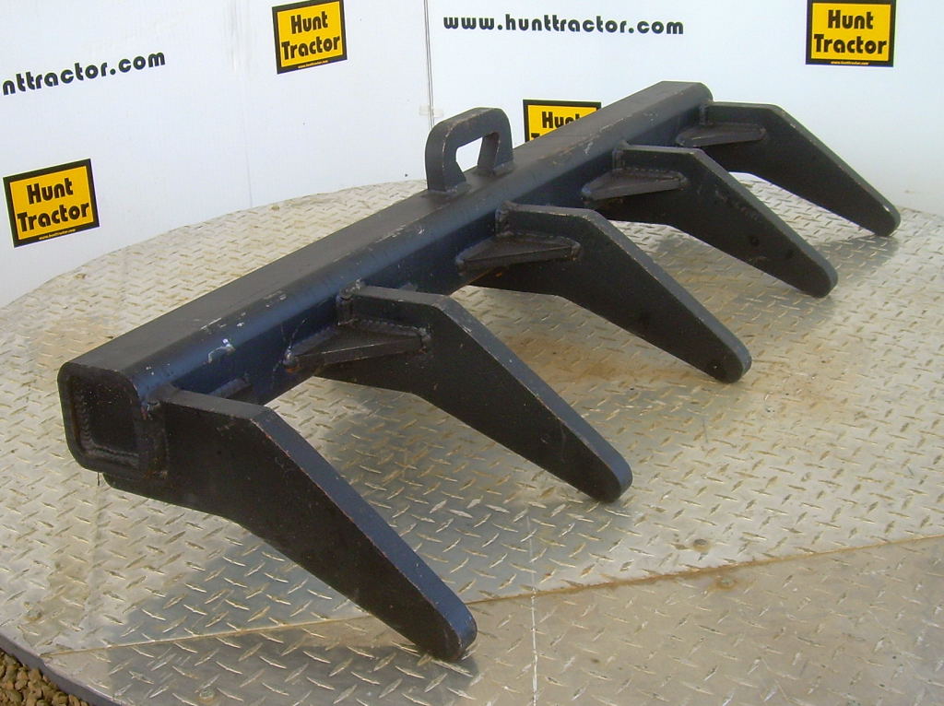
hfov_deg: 49.0
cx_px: 472
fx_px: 1035
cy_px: 353
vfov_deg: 37.7
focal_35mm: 38
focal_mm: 6.3
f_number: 2.8
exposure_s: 1/125
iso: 50
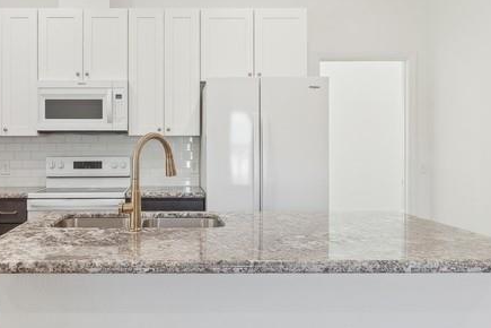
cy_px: 137
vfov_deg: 42.2
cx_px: 148
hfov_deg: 58.3
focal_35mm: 31
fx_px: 423
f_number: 8
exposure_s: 1/15
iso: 200
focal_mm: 10
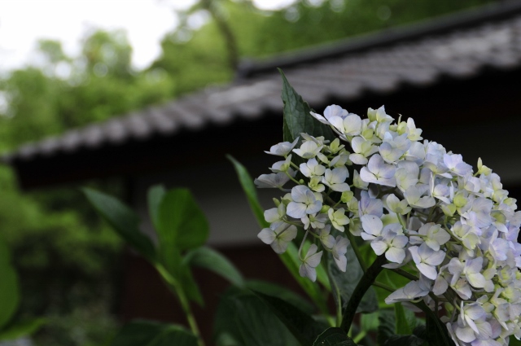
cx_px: 260
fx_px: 1301
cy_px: 173
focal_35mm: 90
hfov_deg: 22.6
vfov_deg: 15.1
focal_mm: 60
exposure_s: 1/160
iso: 200
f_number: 6.3
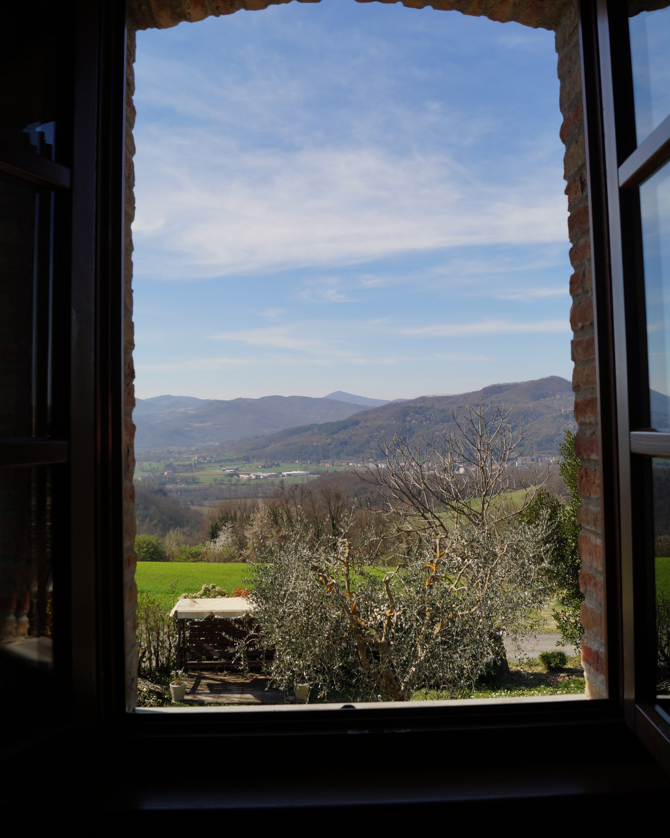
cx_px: 330
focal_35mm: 31
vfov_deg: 56.9
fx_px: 768
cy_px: 357
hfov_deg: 47.1
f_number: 10
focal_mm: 18
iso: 100
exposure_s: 1/250
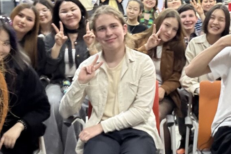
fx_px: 481
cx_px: 171
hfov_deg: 26.7
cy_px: 75
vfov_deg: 18.2
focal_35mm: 75
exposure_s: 1/40
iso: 400
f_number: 1.9
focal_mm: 2.69
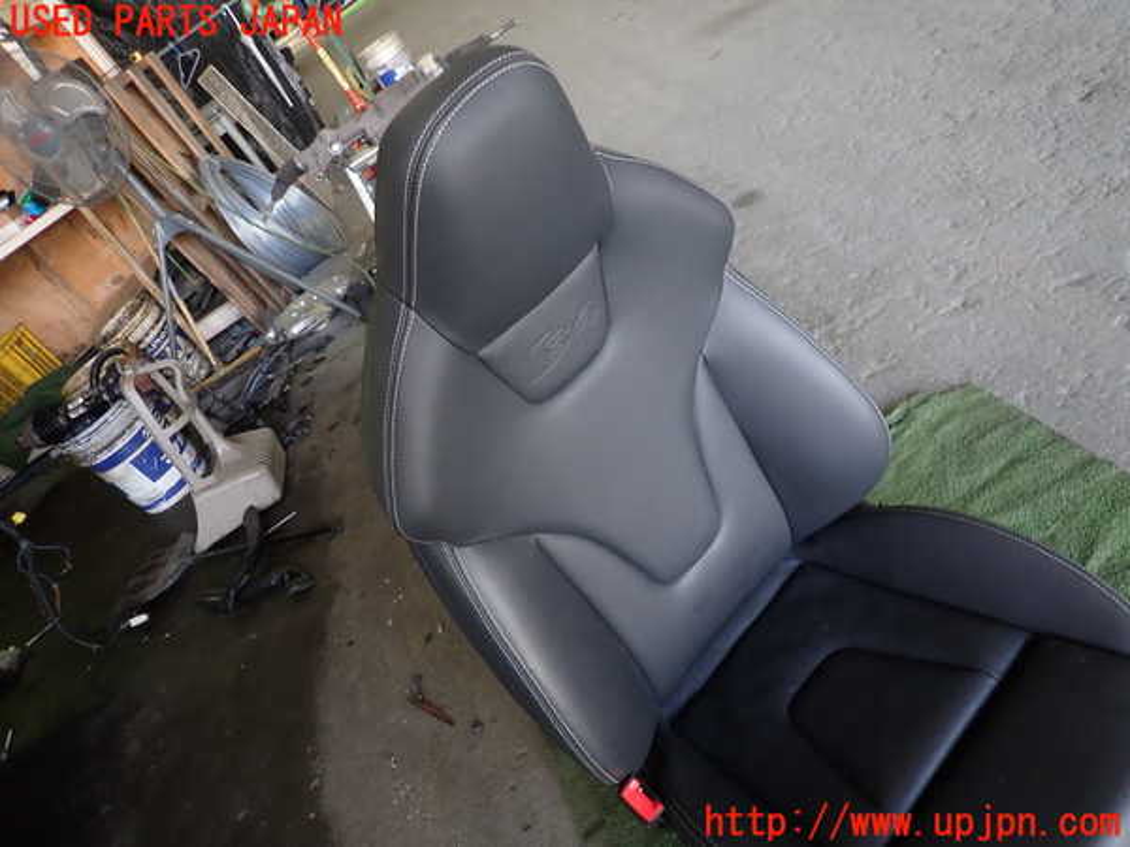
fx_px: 816
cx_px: 565
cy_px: 424
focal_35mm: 25
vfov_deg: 54.9
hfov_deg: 69.4
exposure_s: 1/60
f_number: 2
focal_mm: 4.5
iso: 200
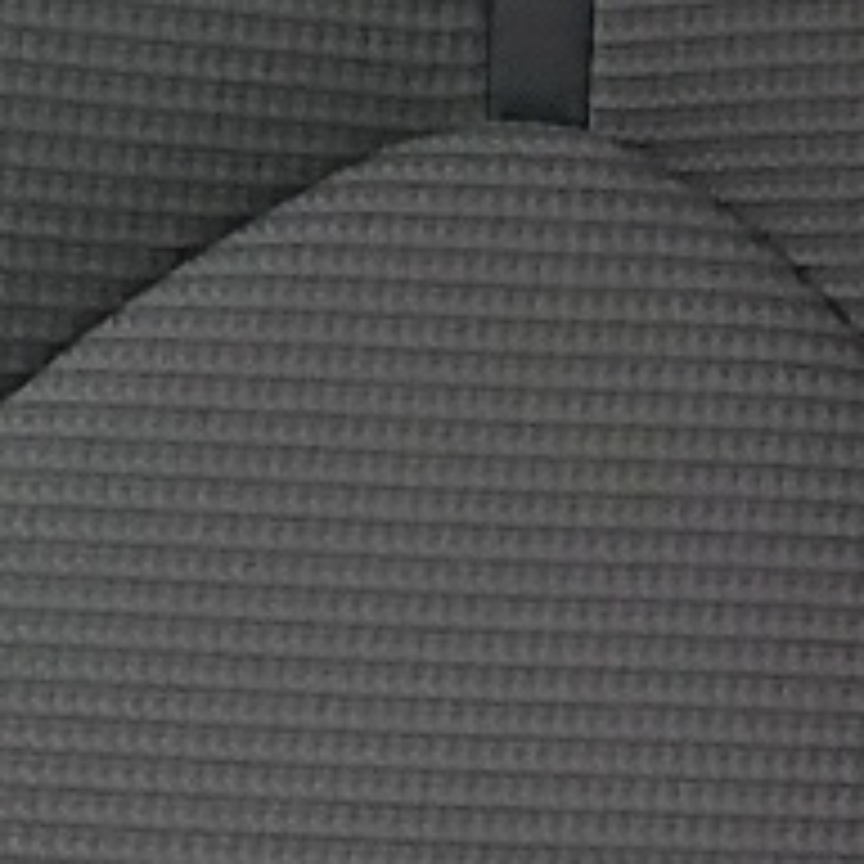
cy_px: -90
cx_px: 2556
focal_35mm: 192
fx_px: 5422
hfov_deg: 7.9
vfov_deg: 9.0
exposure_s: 1/60.2
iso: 68
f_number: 1.5
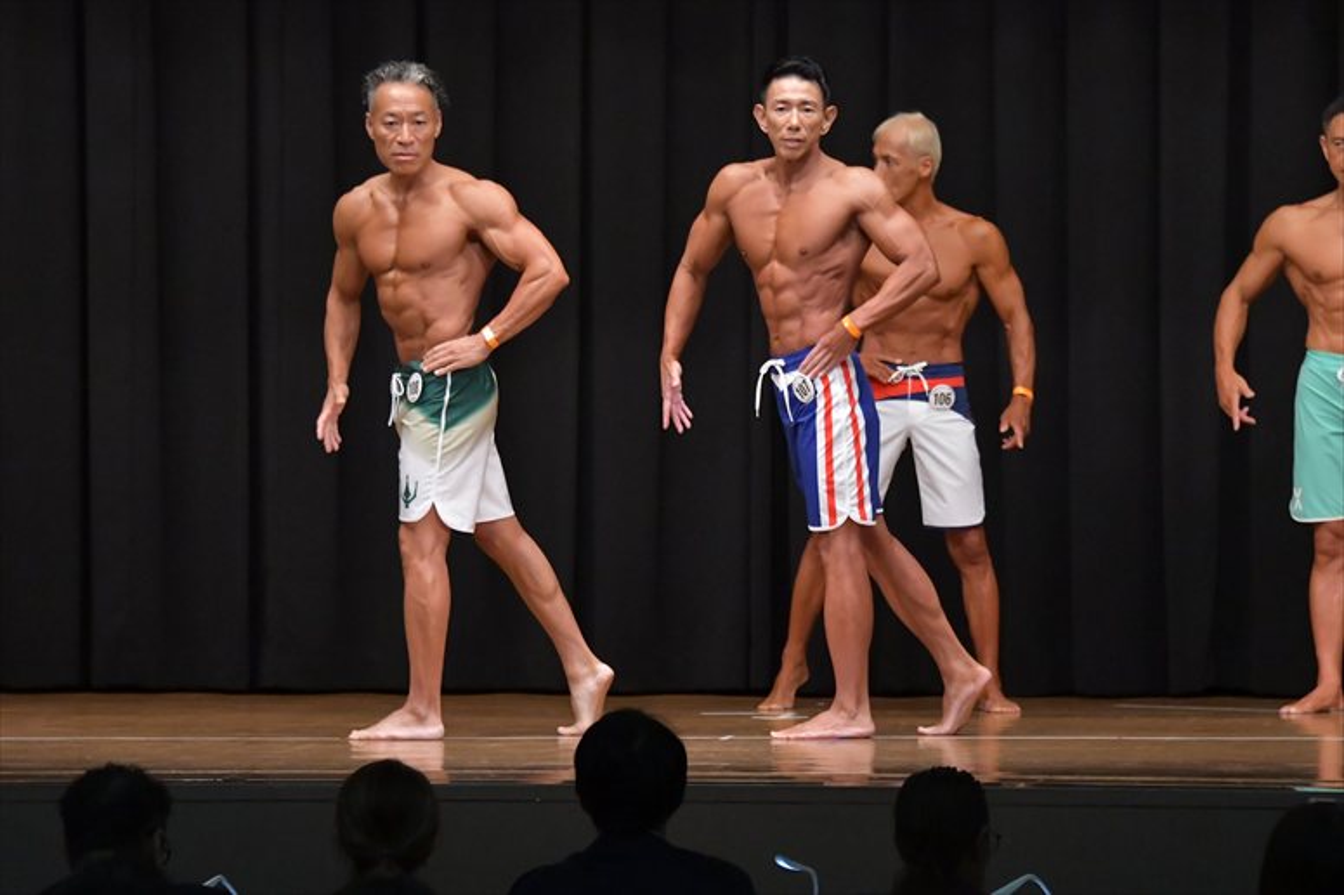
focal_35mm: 187
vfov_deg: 7.3
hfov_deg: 11.0
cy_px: 448
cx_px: 672
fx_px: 6978
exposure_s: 1/400
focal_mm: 125
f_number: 5.6
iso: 6400
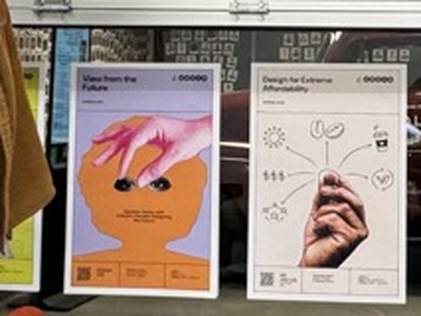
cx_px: 306
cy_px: 34
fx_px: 1022
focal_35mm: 84
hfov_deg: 23.1
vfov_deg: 17.3
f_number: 2.2
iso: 250
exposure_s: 1/120
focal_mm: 2.22
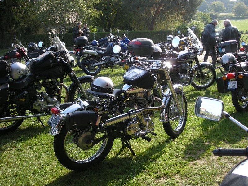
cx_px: 124
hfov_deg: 52.6
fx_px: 251
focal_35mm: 35
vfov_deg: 40.7
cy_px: 93
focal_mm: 5.7
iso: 50
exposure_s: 1/242
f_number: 2.8
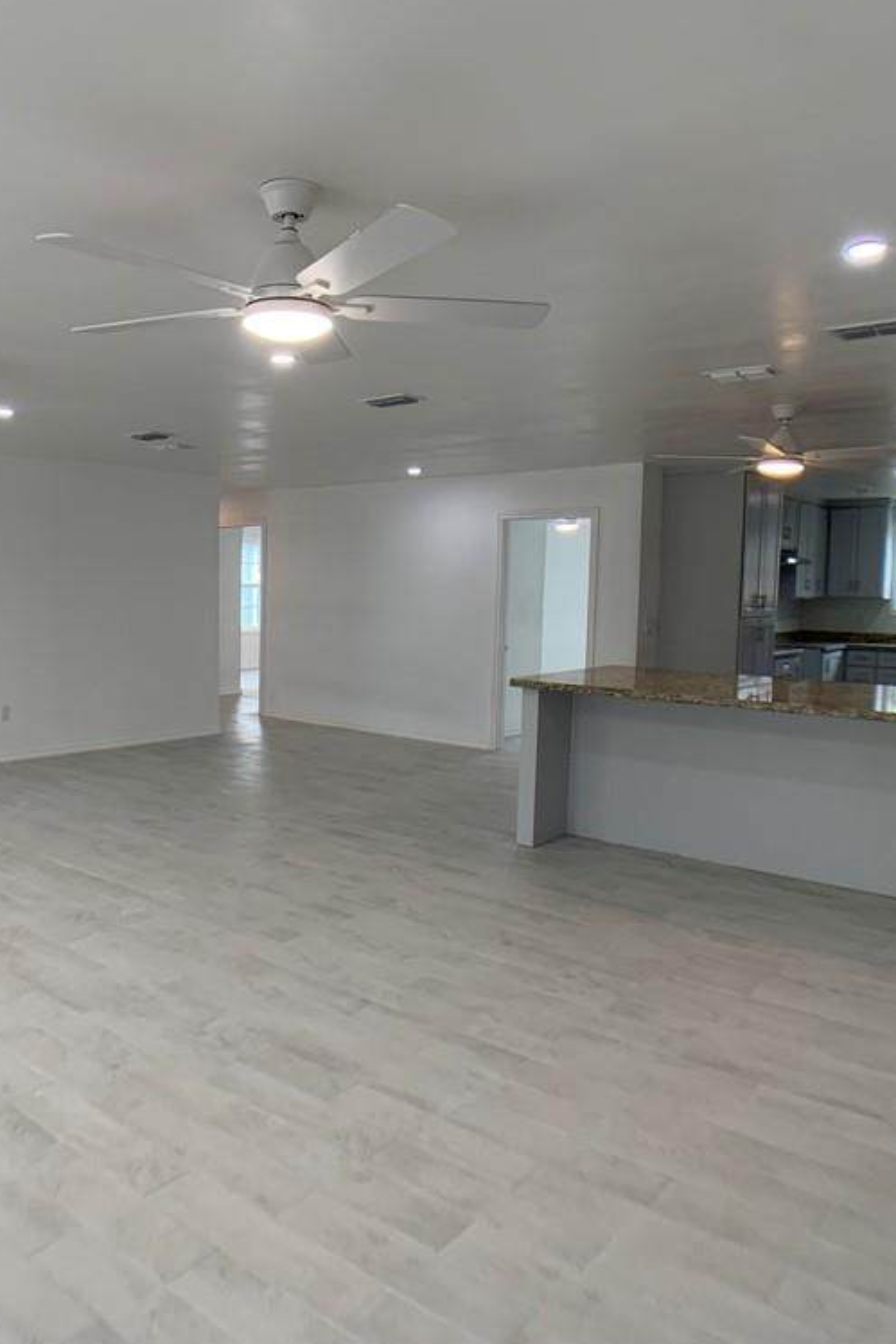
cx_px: 318
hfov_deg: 35.7
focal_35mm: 37
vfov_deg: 51.9
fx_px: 1381
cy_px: 667
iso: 80
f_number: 1.8
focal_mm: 4.25
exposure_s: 1/121
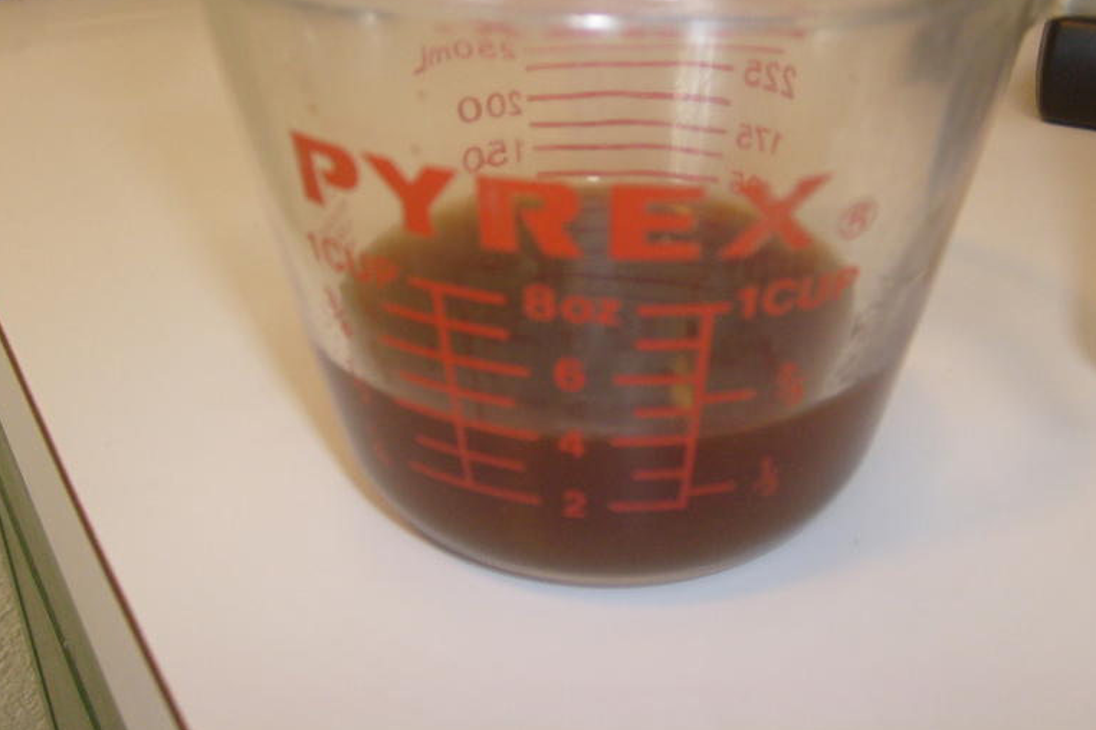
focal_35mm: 43
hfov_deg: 45.4
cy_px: 268
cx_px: 610
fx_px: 1309
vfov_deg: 31.0
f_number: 2.8
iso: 80
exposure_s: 1/30
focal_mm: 5.8
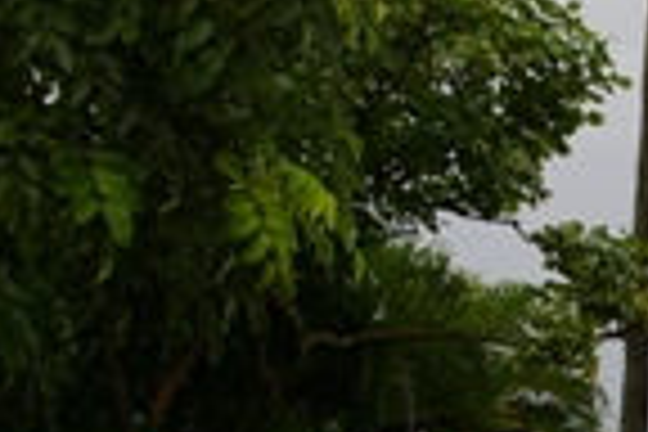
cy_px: 378
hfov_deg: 16.5
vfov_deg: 11.3
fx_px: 2178
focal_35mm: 121
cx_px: 698
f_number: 6.7
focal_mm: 26
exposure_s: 1/180
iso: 200
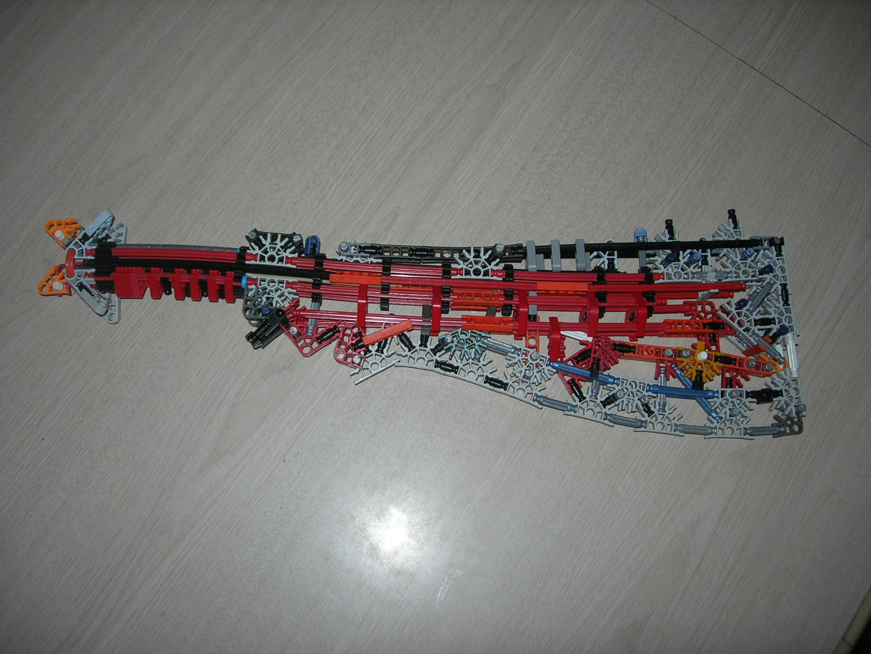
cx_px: 436
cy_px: 327
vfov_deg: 37.7
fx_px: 956
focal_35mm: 38
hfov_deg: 49.0
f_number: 2.8
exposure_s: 1/60.1
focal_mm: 7.8
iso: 64
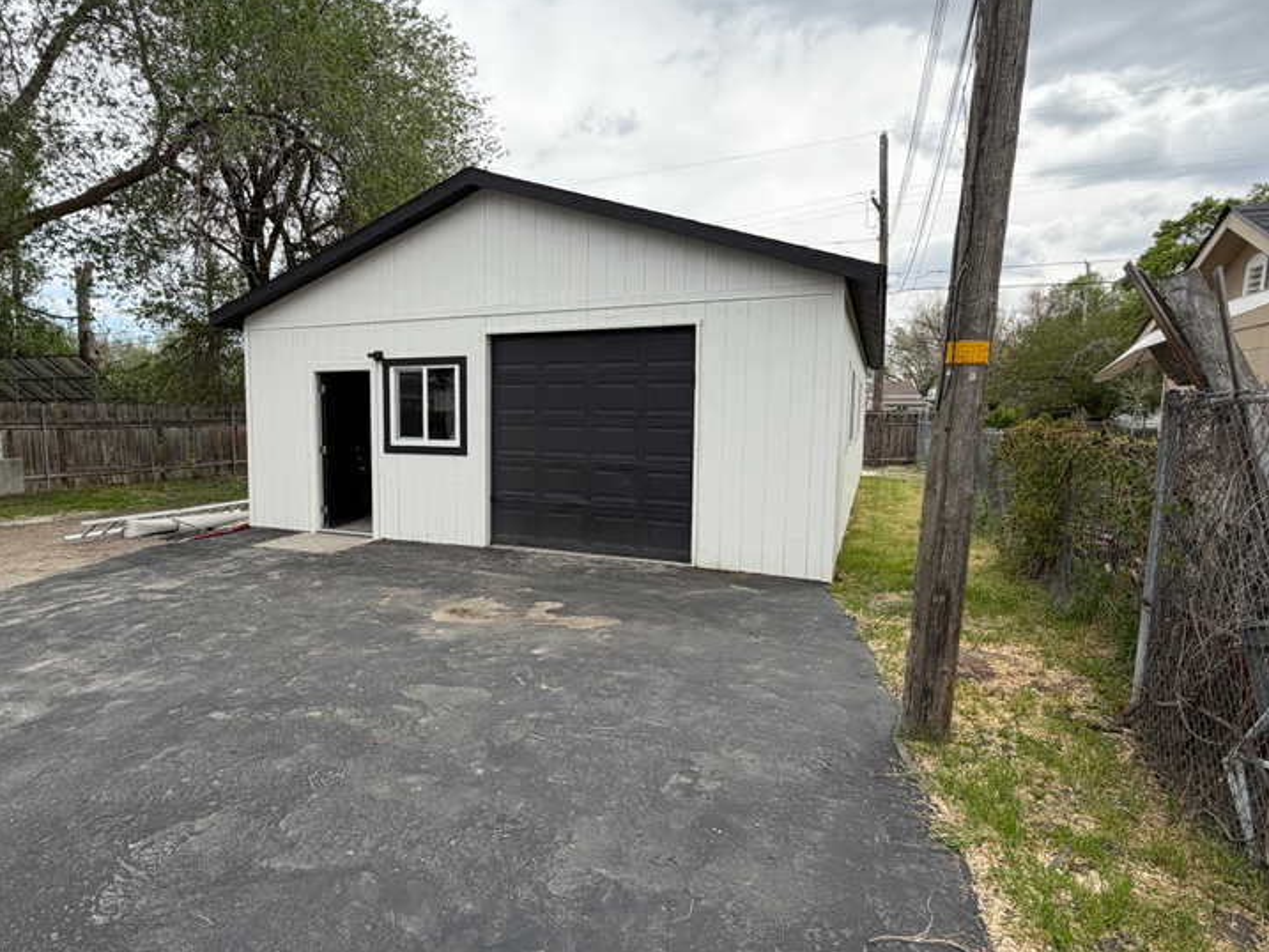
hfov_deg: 81.1
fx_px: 733
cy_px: 488
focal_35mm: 20
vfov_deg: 66.0
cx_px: 535
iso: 32
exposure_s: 1/770
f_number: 2.2
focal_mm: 2.22
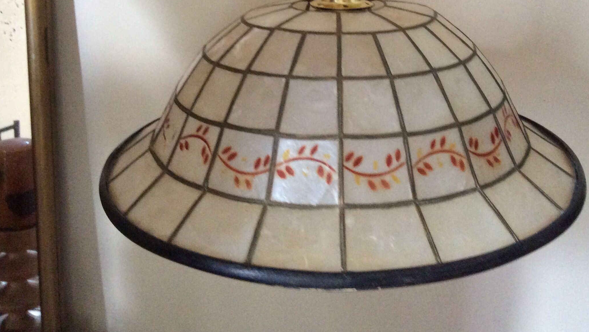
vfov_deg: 26.6
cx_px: 316
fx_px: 687
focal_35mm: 44
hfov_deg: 46.4
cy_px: 64
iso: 250
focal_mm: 3.3
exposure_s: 1/20
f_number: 2.4
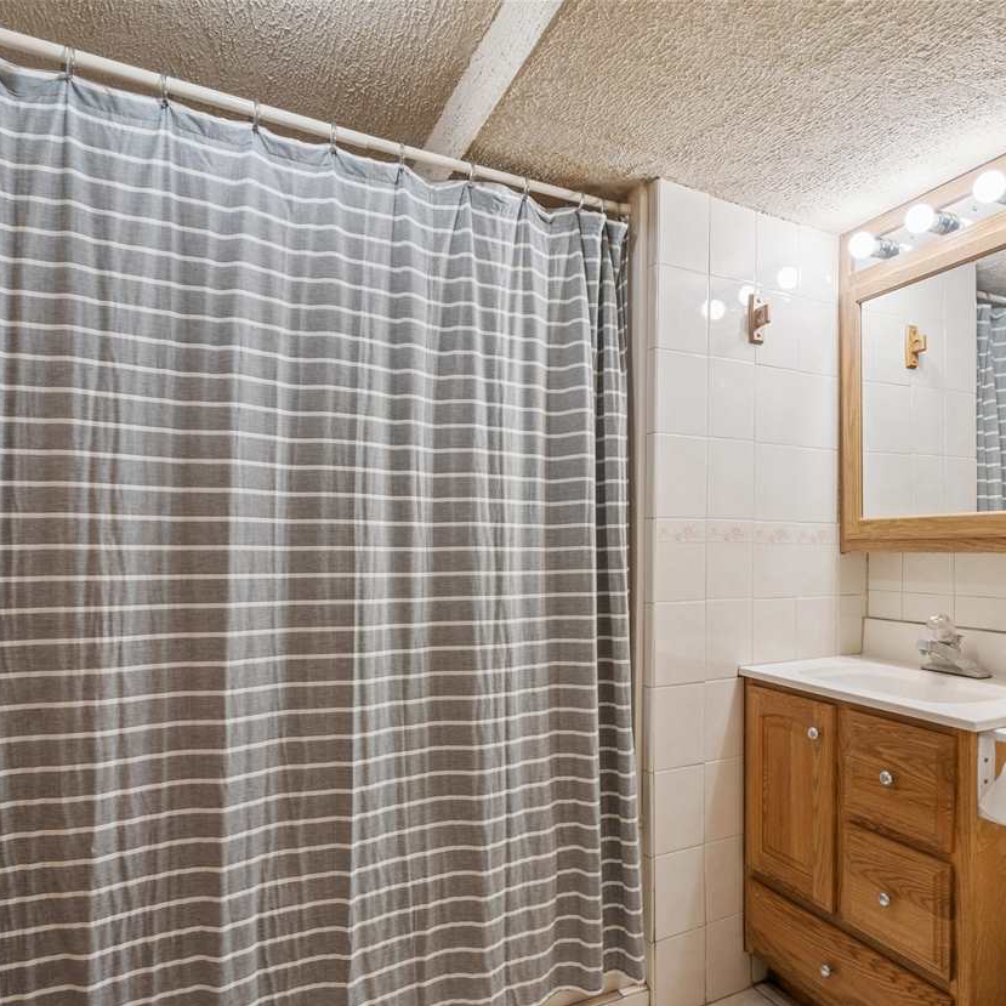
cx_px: 569
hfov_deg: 71.8
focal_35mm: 21
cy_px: 516
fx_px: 690
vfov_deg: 72.1
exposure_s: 1/3.33
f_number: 10
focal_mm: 16
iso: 400
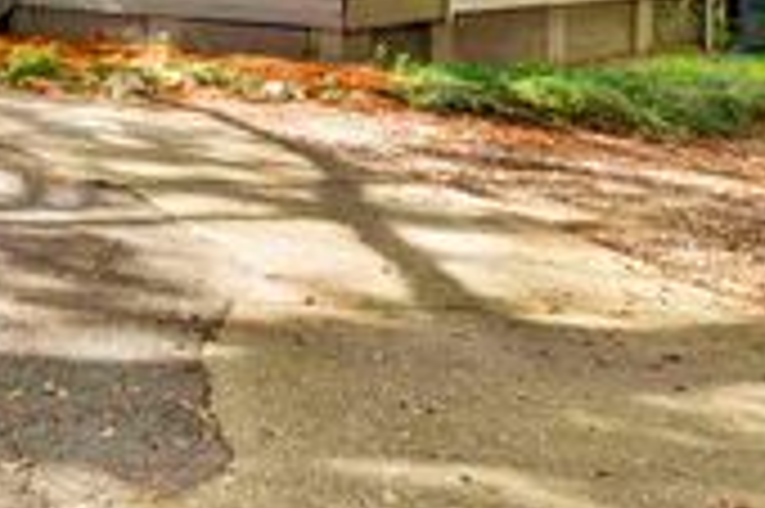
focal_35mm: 56
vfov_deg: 22.4
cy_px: -88
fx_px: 1189
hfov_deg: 30.9
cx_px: -122
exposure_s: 1/50
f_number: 11
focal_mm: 19
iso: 200
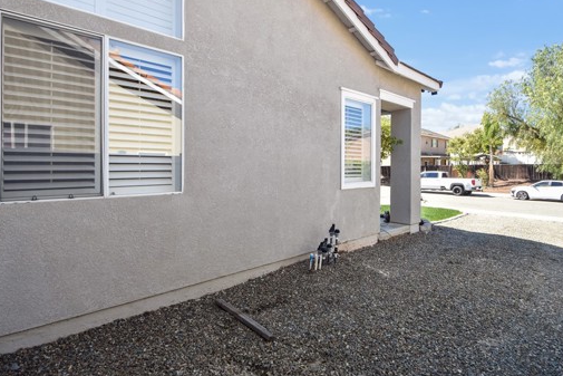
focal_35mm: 19
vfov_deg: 64.5
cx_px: 290
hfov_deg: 86.9
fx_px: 297
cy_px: 171
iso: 560
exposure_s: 1/500
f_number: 8
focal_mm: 10
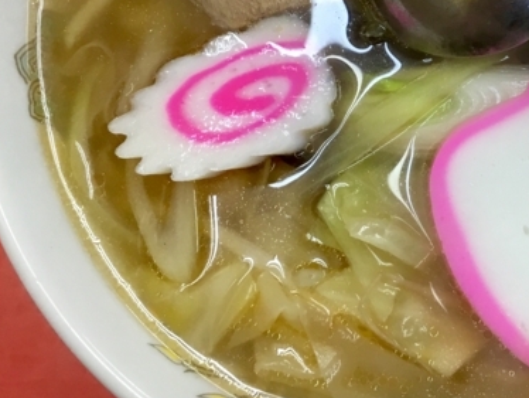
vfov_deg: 23.0
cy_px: 34
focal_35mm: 62
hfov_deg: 29.9
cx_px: 471
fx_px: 948
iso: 40
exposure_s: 1/33
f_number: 2.2
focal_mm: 4.15
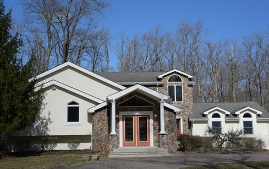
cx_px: 136
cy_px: 89
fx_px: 367
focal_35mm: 50
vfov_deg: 25.9
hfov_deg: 40.3
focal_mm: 48
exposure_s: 1/500
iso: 200
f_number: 11
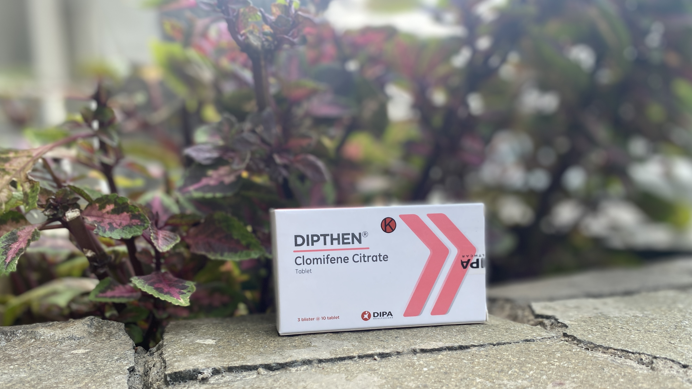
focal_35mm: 29
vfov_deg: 39.6
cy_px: 264
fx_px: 532
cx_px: 353
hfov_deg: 66.1
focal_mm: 4.25
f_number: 1.8
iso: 32
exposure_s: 1/673
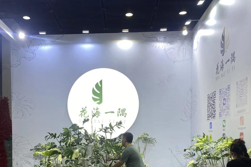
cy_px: 146
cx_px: 98
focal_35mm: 42
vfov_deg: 30.7
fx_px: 293
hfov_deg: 46.1
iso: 50
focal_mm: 4.25
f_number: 1.8
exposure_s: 1/100
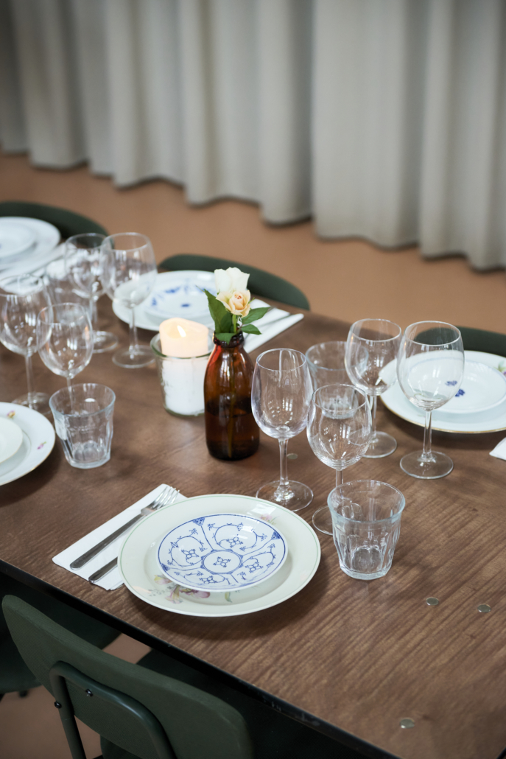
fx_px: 1222
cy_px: 380
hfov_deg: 23.4
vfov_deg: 34.5
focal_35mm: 58
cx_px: 253
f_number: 3.2
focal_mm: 58
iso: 1250
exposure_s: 1/250
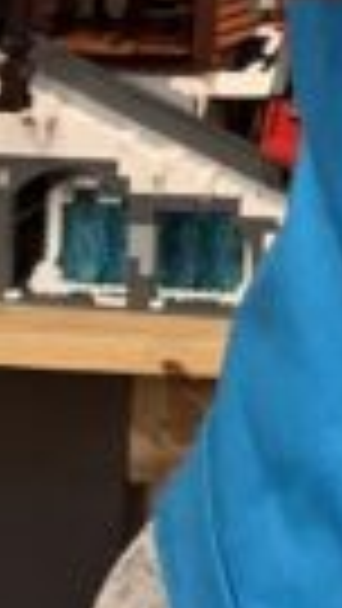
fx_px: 2610
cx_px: 1120
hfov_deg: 6.6
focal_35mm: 162
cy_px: -570
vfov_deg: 12.0
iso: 80
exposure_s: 1/50
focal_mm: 2.69
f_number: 1.9
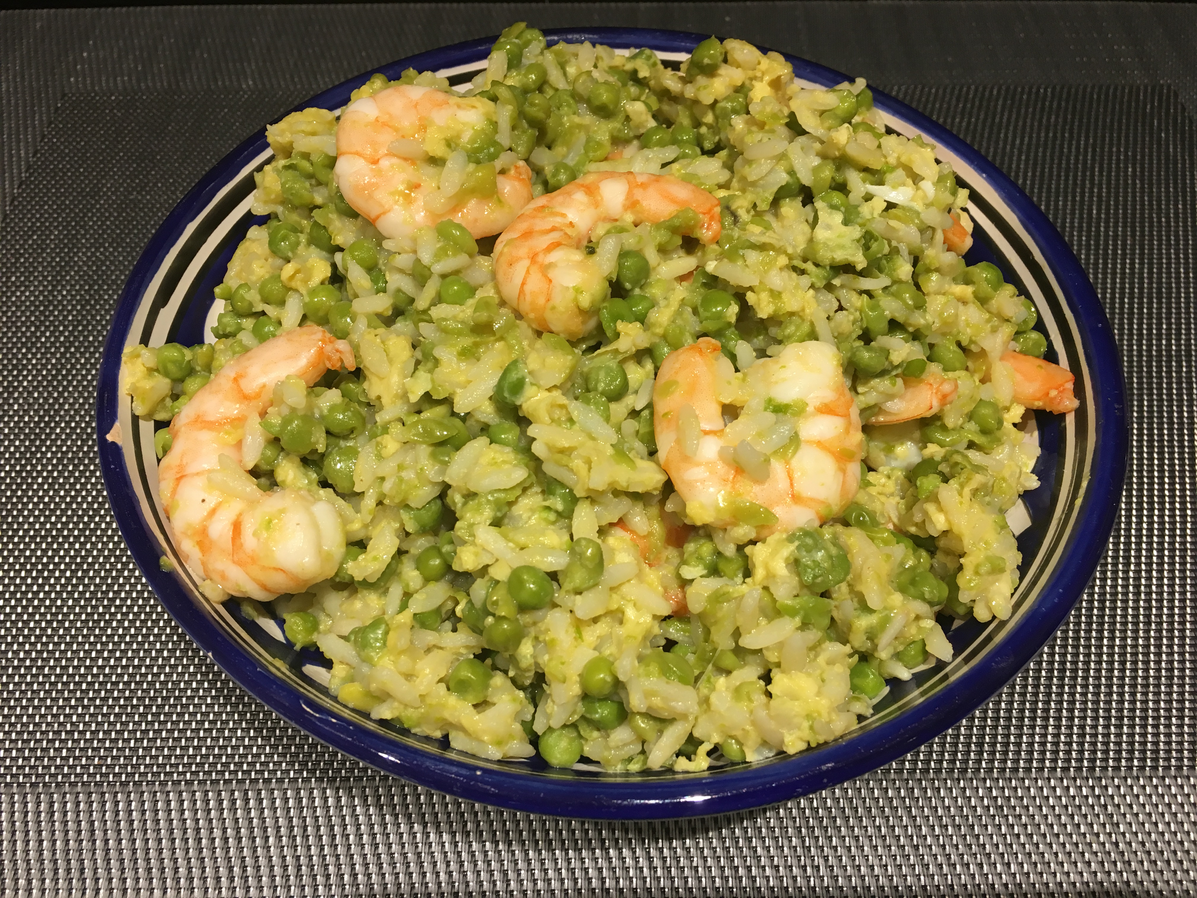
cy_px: 449
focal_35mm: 29
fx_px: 1003
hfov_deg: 61.7
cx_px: 598
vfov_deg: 48.2
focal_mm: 4.15
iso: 80
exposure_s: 1/33
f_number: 2.2
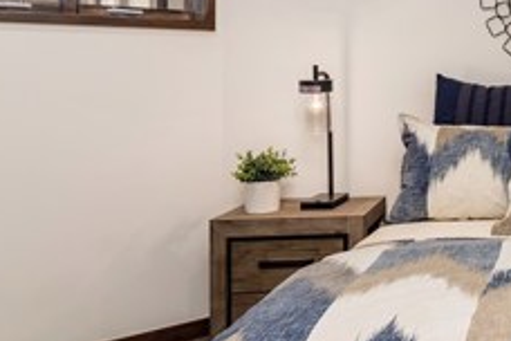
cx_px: 596
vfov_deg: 29.4
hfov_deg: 35.4
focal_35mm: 45
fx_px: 639
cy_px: 84
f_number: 8
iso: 400
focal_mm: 16
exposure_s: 1/160
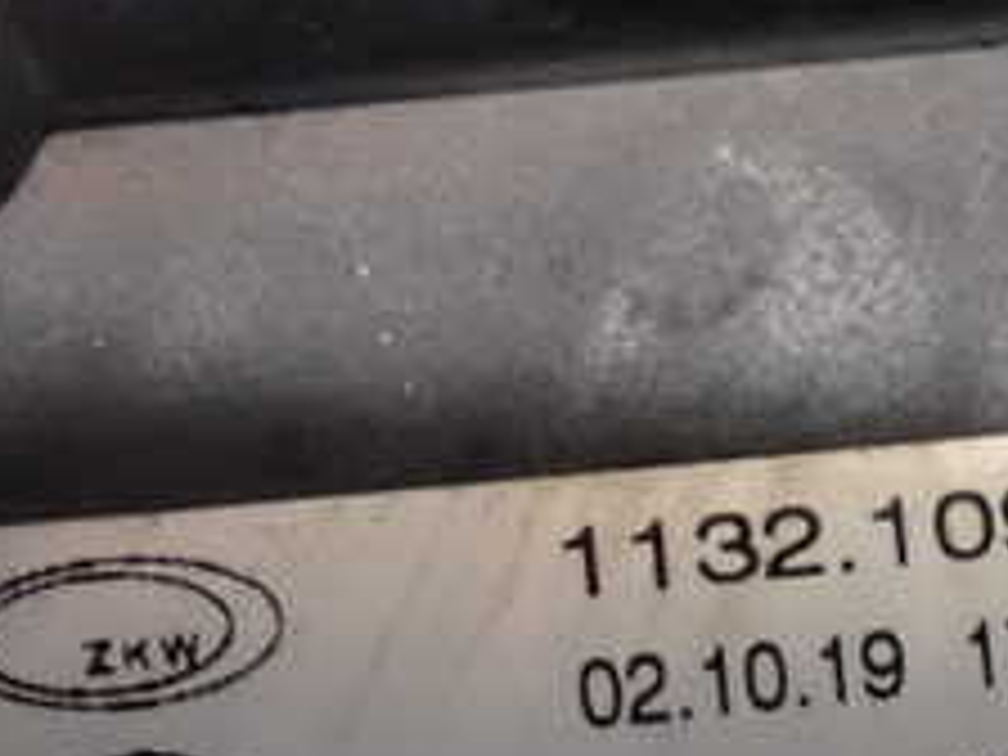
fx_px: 3902
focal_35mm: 134
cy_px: 747
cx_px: 1179
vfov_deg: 11.0
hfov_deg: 14.3
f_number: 3.2
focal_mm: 9.01
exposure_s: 1/30
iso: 1600
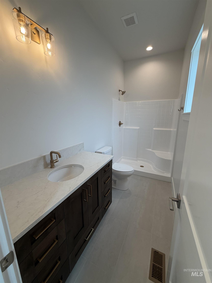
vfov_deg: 102.1
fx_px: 114
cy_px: 142
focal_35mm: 14
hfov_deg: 85.7
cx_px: 106
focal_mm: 2.22
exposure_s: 1/120
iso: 100
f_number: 2.2
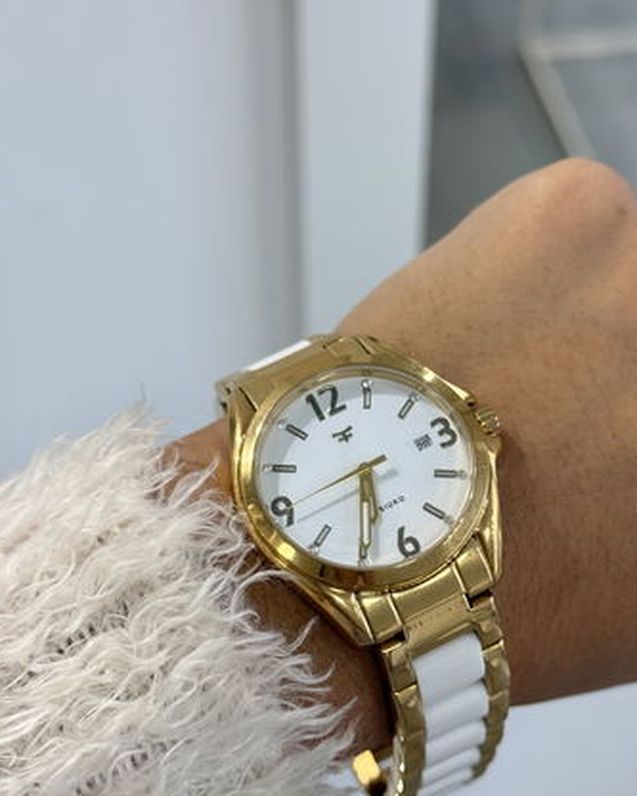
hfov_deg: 25.4
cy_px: 479
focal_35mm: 60
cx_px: 373
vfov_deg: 31.4
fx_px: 1413
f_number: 1.78
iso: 100
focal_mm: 6.76
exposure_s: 1/105
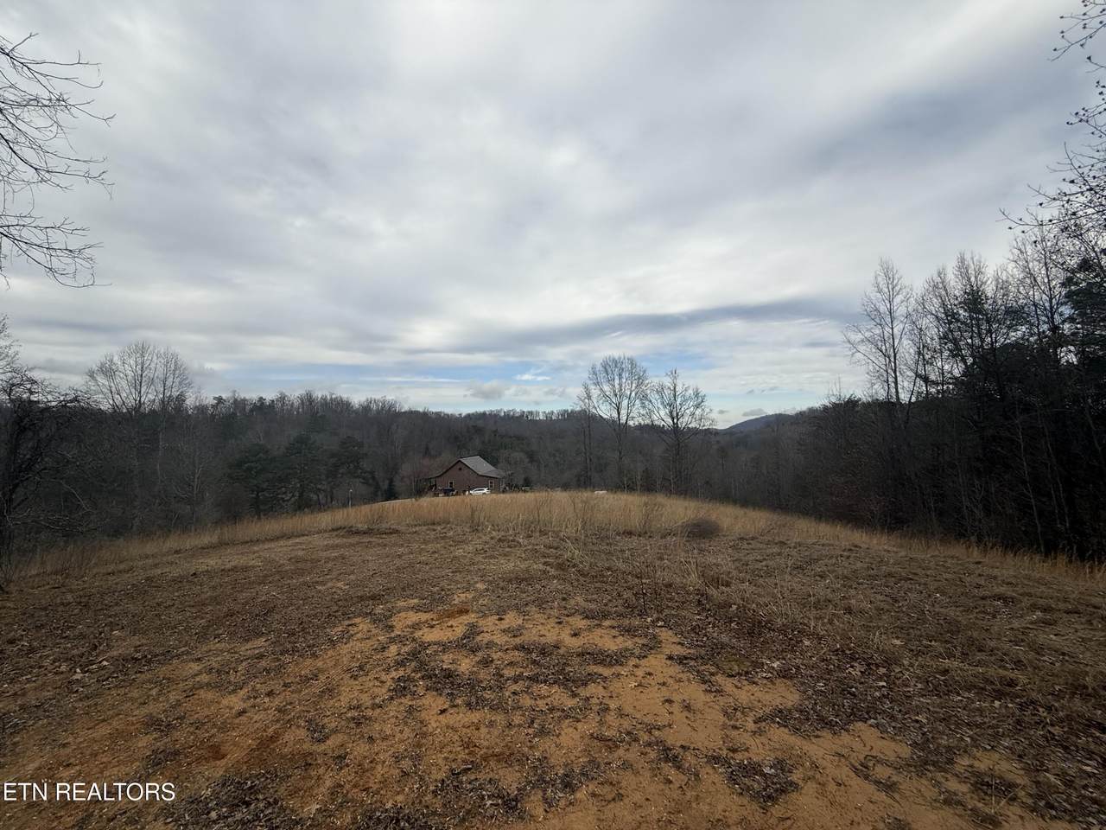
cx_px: 553
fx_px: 447
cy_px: 415
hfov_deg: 102.1
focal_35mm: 14
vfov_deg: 85.7
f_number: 2.2
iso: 50
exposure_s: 1/2611
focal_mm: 2.22
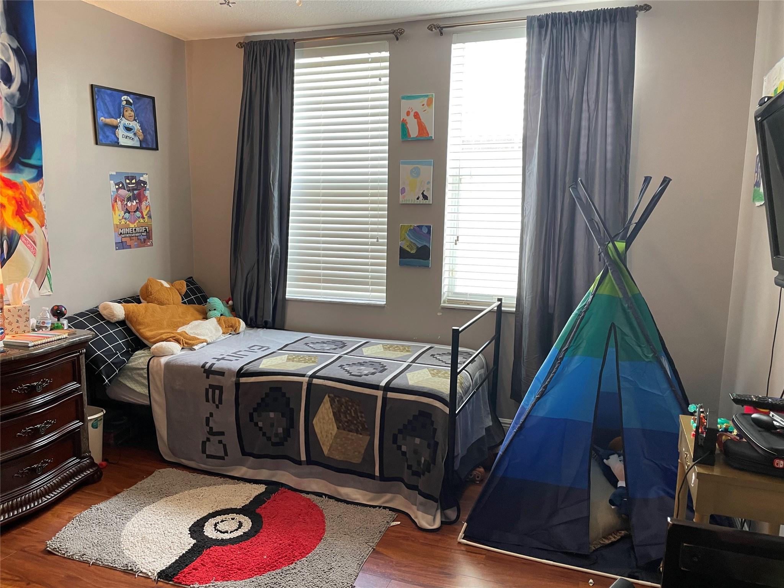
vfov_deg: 53.1
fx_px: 589
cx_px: 392
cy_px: 294
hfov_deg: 67.3
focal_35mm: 26
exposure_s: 1/60
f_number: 1.6
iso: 80
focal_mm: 4.2
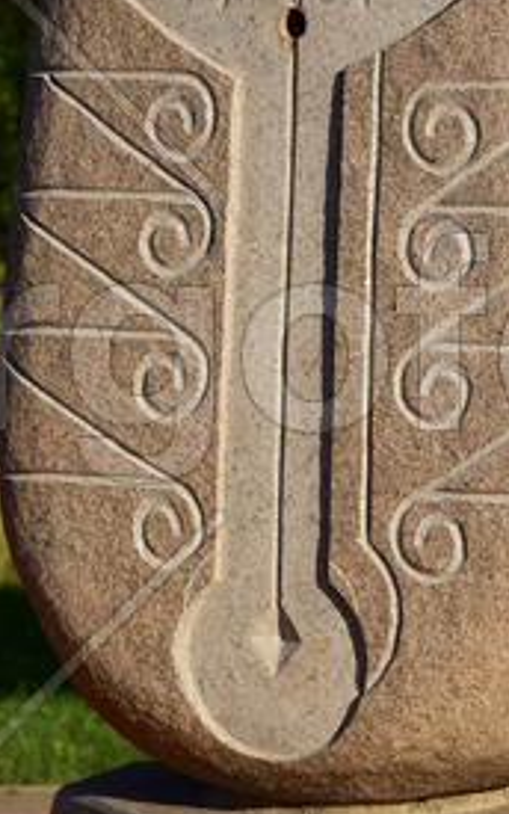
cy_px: 358
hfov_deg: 3.9
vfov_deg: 6.2
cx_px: 377
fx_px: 7500
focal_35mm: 338
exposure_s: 1/500
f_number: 5.6
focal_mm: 105
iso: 100
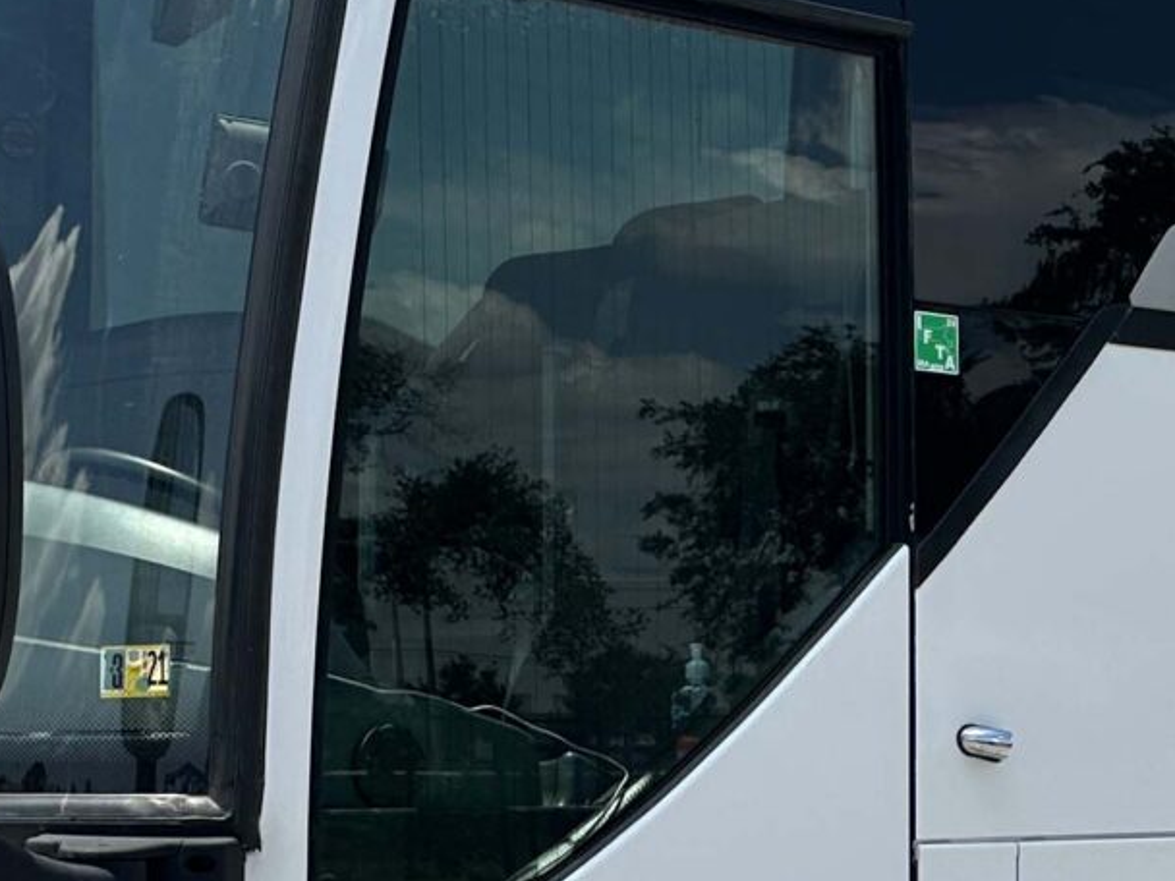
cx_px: 1150
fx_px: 3428
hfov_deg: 19.0
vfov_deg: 14.5
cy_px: 759
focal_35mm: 101
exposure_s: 1/5263
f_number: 1.78
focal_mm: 6.86
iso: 80
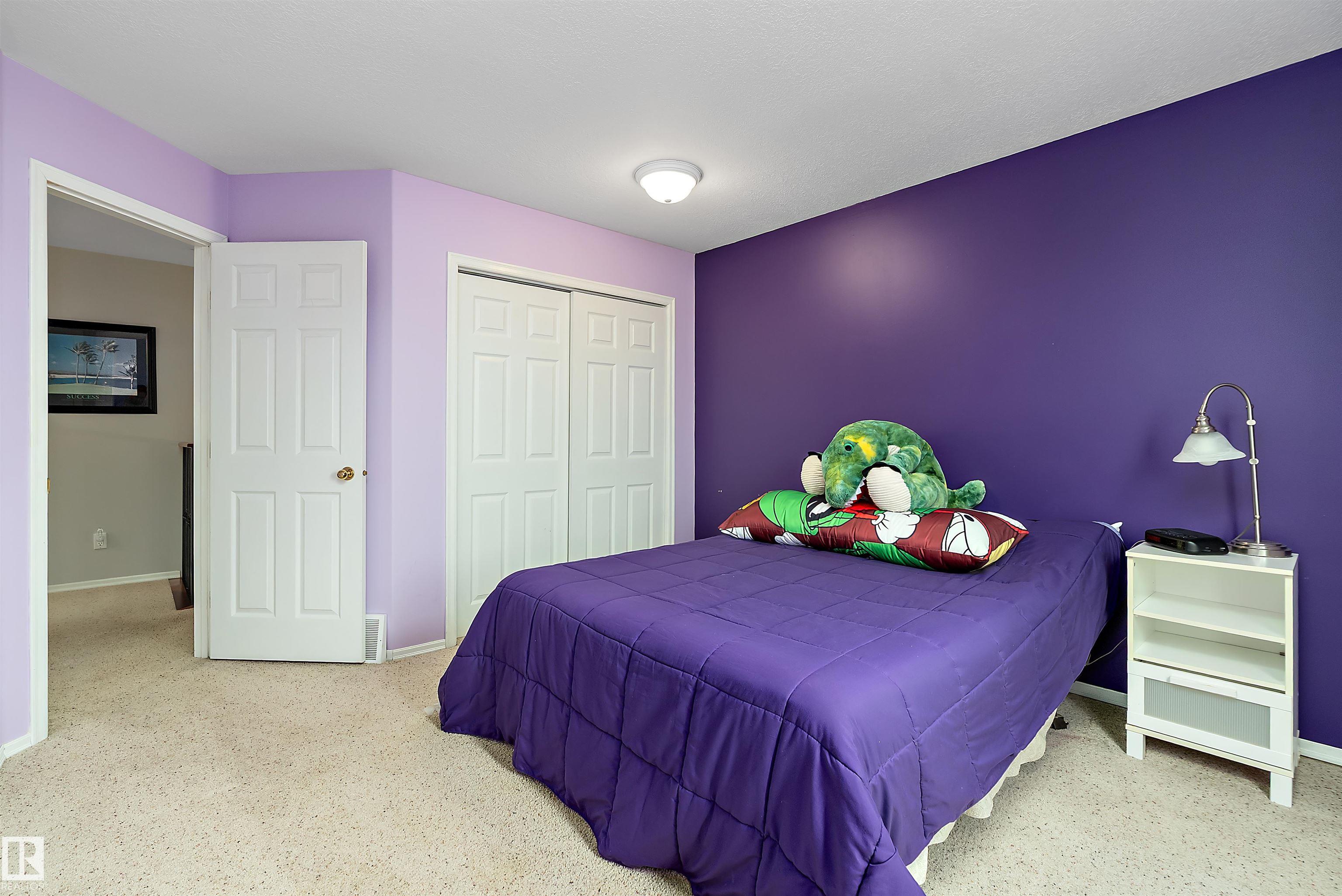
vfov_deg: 73.8
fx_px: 597
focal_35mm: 16
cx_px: 671
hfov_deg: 96.7
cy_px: 448
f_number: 8
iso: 640
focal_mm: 16
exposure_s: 1/13
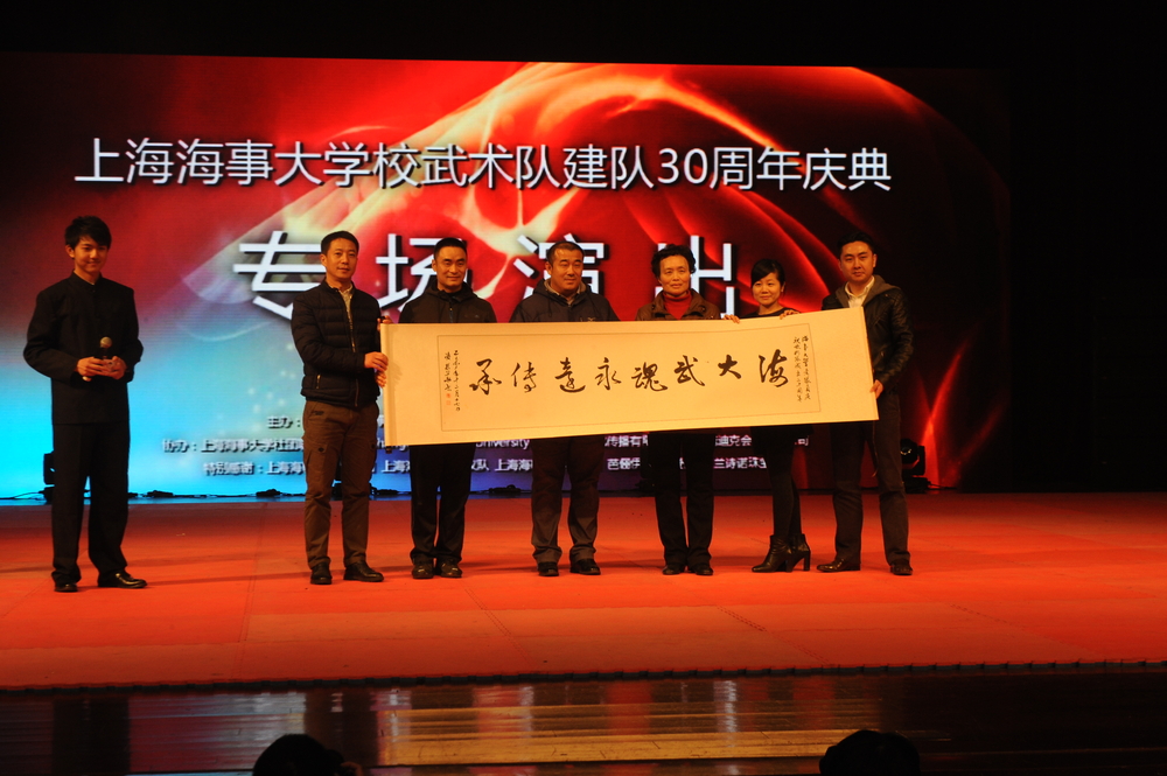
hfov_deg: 28.9
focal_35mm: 70
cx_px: 584
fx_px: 2267
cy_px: 388
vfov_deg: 19.4
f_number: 14
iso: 1250
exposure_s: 1/60
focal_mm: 70
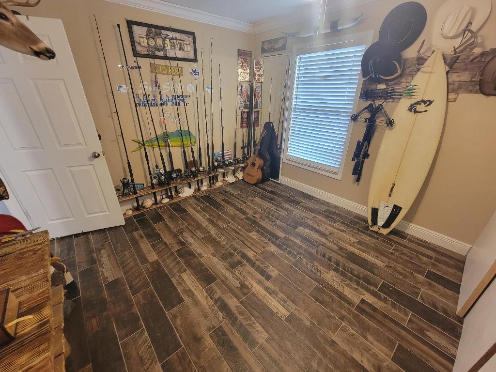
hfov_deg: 106.2
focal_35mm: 13
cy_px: 186
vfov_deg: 89.9
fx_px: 186
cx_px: 248
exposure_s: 1/60
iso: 400
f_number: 2.2
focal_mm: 2.2
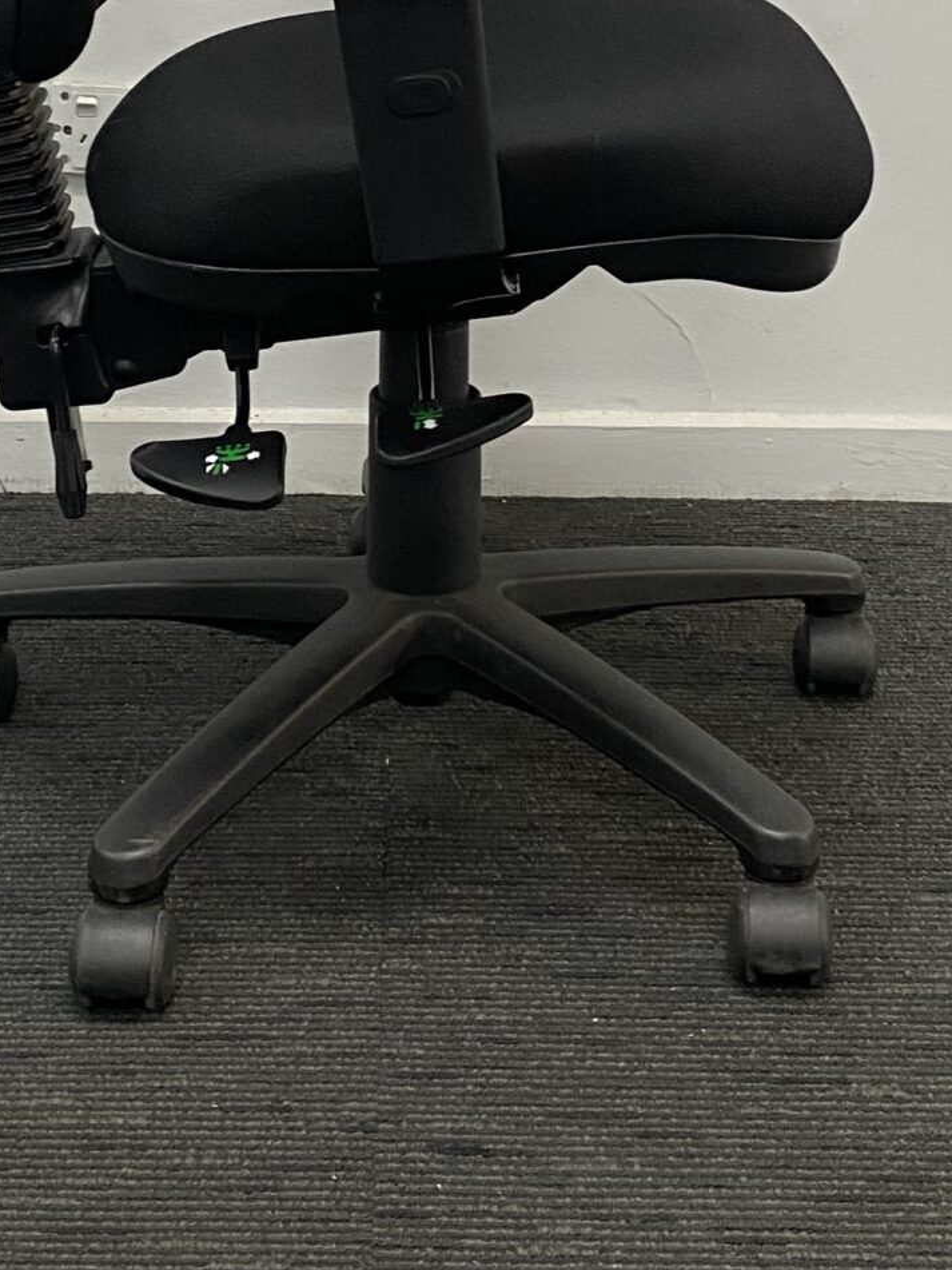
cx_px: 399
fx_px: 2567
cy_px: 128
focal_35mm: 70
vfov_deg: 26.8
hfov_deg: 21.0
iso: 125
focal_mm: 4.25
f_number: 1.8
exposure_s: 1/50
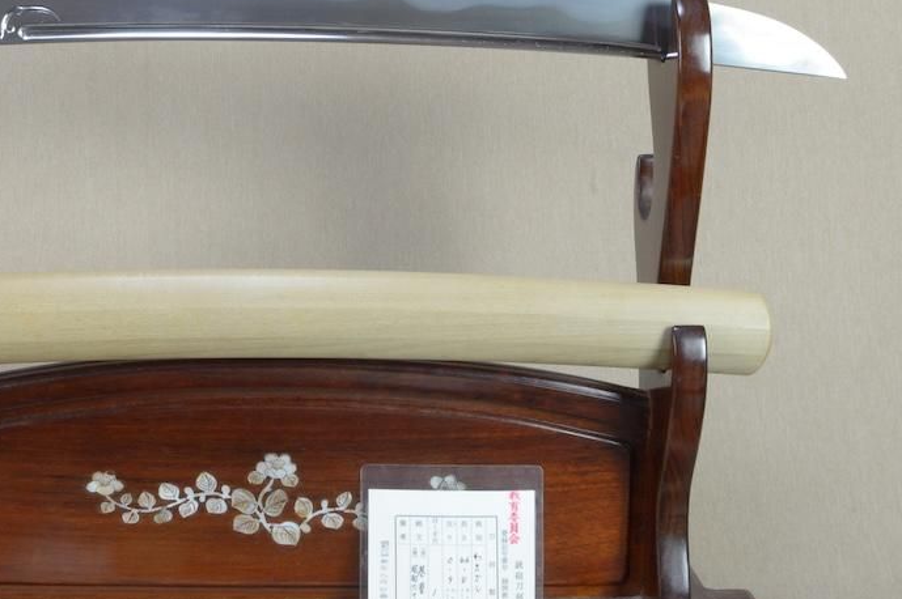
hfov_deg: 32.6
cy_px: 86
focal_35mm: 61
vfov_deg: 21.8
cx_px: 300
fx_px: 1527
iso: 400
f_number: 11
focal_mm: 20
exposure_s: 1/2
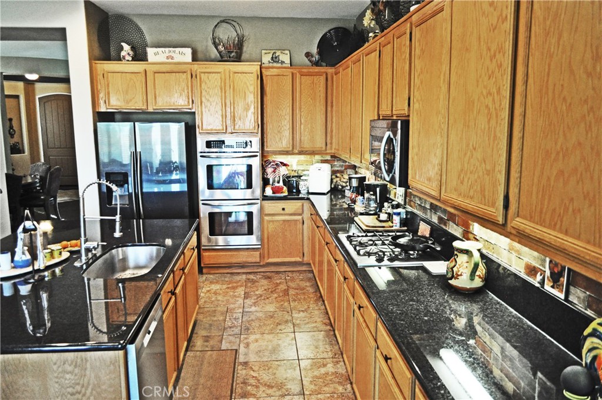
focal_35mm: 27
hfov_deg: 67.4
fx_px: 451
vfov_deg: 47.8
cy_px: 200
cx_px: 301
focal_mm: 18
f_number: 3.5
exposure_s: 1/50
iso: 800
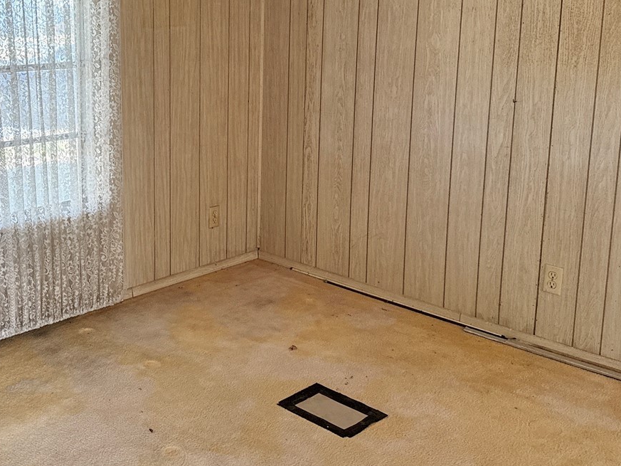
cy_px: 141
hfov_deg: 41.9
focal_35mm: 44
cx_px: 172
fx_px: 789
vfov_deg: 32.5
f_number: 1.78
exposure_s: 1/83
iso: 200
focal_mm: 6.76
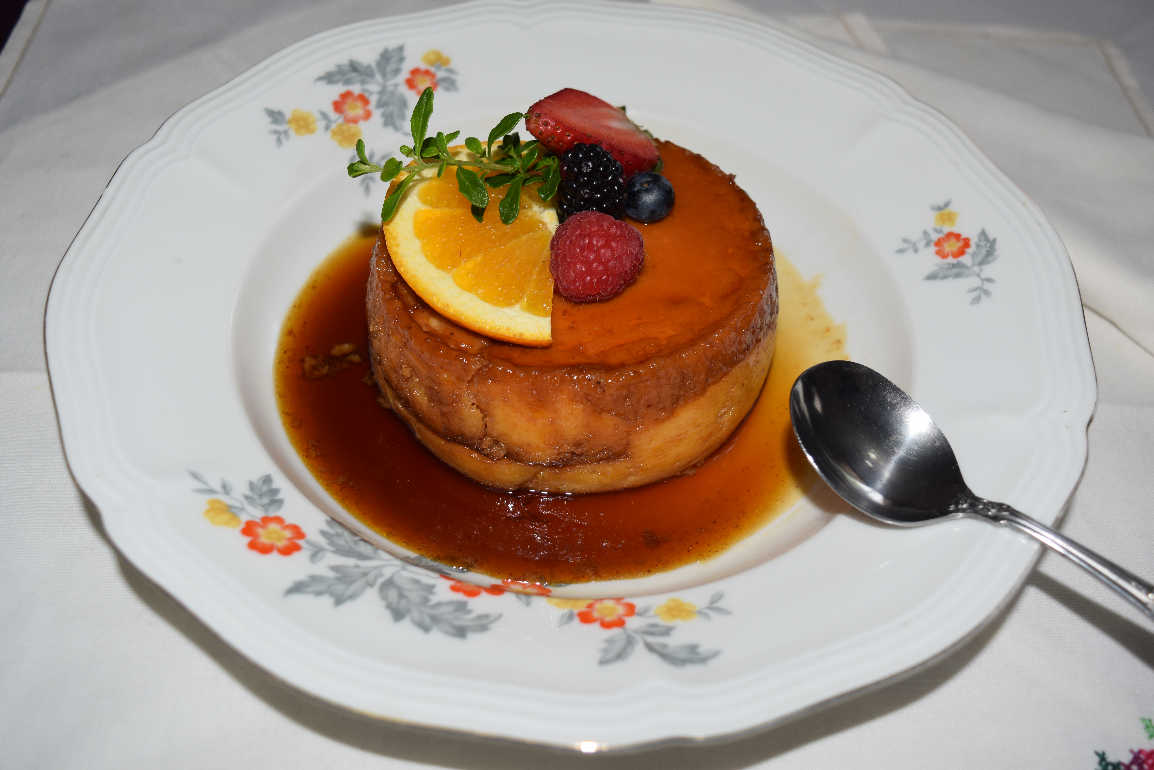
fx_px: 1298
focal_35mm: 40
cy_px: 385
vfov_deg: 33.0
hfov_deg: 47.9
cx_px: 577
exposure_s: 1/125
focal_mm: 27
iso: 200
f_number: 5.6
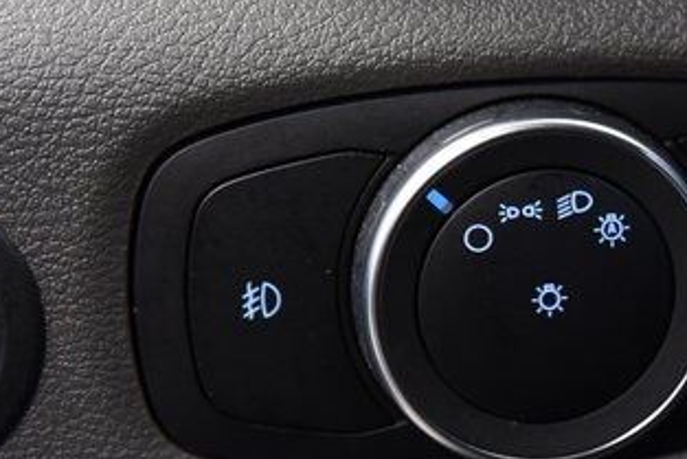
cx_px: 847
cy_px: 209
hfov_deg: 12.7
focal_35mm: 157
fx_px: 2997
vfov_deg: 8.8
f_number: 4
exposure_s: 1/20
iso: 1250
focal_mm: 48
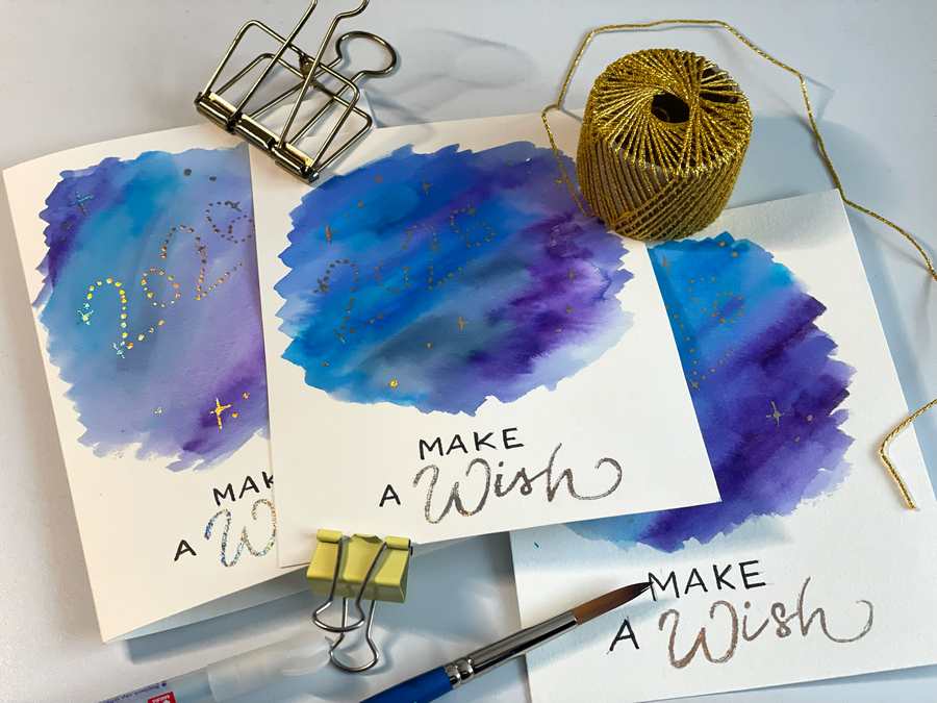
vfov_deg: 28.0
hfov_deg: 36.8
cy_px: 352
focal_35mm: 52
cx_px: 468
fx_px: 1408
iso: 125
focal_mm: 6
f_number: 2
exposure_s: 1/122
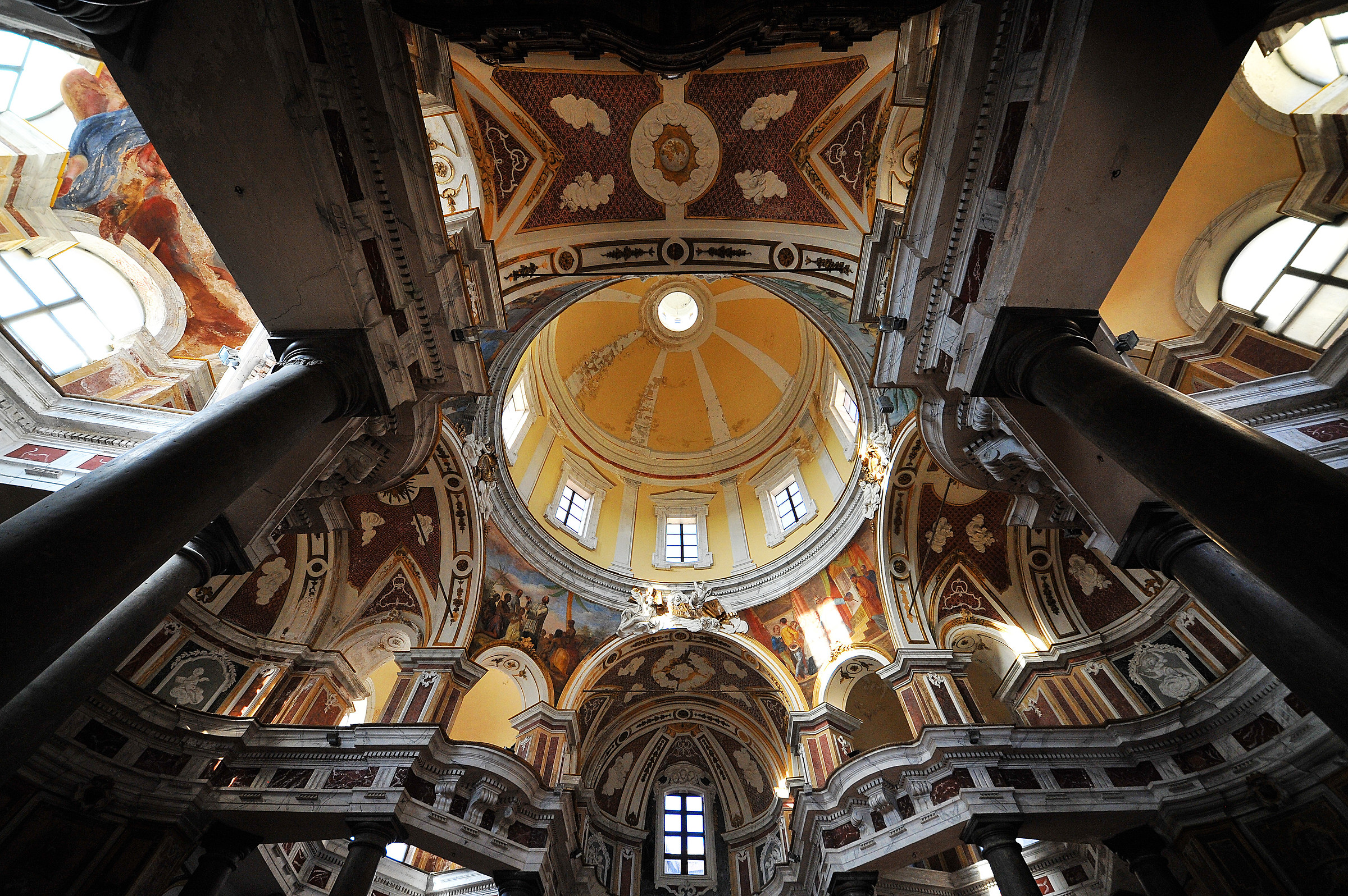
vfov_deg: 81.1
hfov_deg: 104.3
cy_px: 448
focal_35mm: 14
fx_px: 524
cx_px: 674
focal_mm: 14
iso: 1600
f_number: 6.3
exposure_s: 1/160
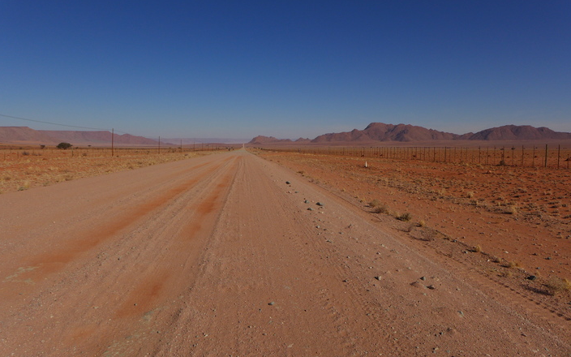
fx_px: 389
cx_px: 282
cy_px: 173
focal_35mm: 25
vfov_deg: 49.3
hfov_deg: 72.5
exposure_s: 1/1600
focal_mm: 4.7
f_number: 4.5
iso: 80
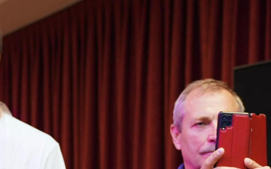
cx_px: 136
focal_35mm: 124
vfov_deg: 10.0
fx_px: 916
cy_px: 300
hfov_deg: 16.8
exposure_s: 1/60
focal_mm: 28
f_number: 2.8
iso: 500
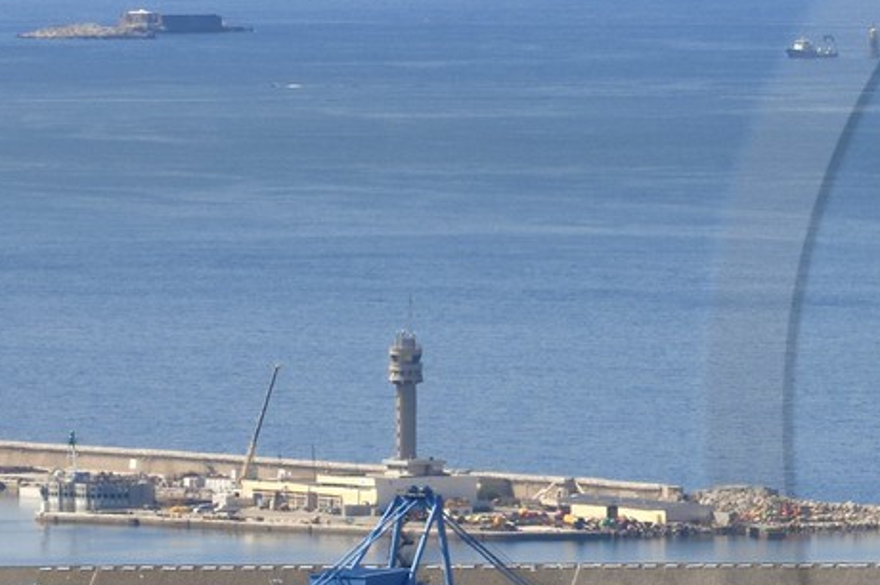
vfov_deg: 2.1
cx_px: 1486
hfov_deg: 3.2
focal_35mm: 644
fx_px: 15730
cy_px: 424
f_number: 18
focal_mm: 185
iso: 200
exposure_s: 1/160
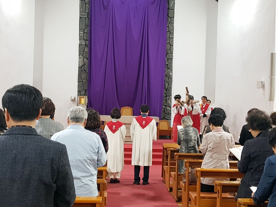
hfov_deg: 67.3
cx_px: 138
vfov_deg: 53.1
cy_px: 104
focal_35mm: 26
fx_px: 207
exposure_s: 1/40
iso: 160
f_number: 1.7
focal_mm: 4.2
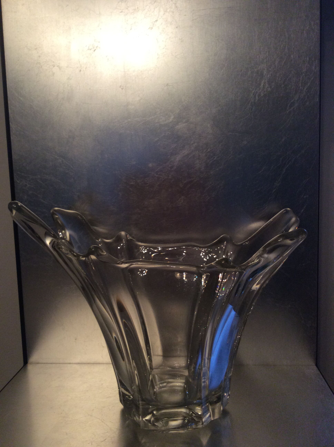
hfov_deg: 44.1
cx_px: 167
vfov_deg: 56.9
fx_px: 413
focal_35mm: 32
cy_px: 224
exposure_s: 1/25
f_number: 2.4
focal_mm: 3.3
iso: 100
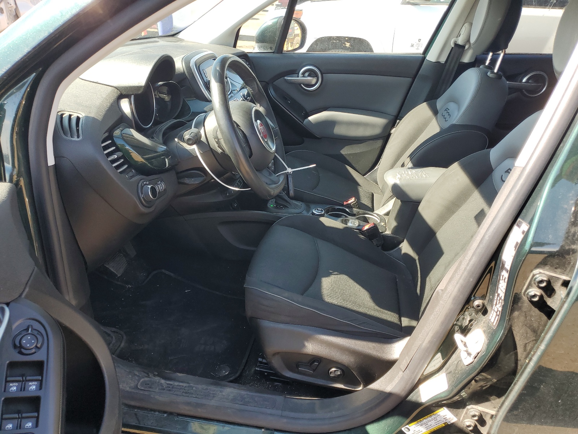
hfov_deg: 67.3
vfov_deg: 53.1
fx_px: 434
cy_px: 217
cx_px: 289
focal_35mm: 26
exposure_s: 1/323
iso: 50
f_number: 1.5
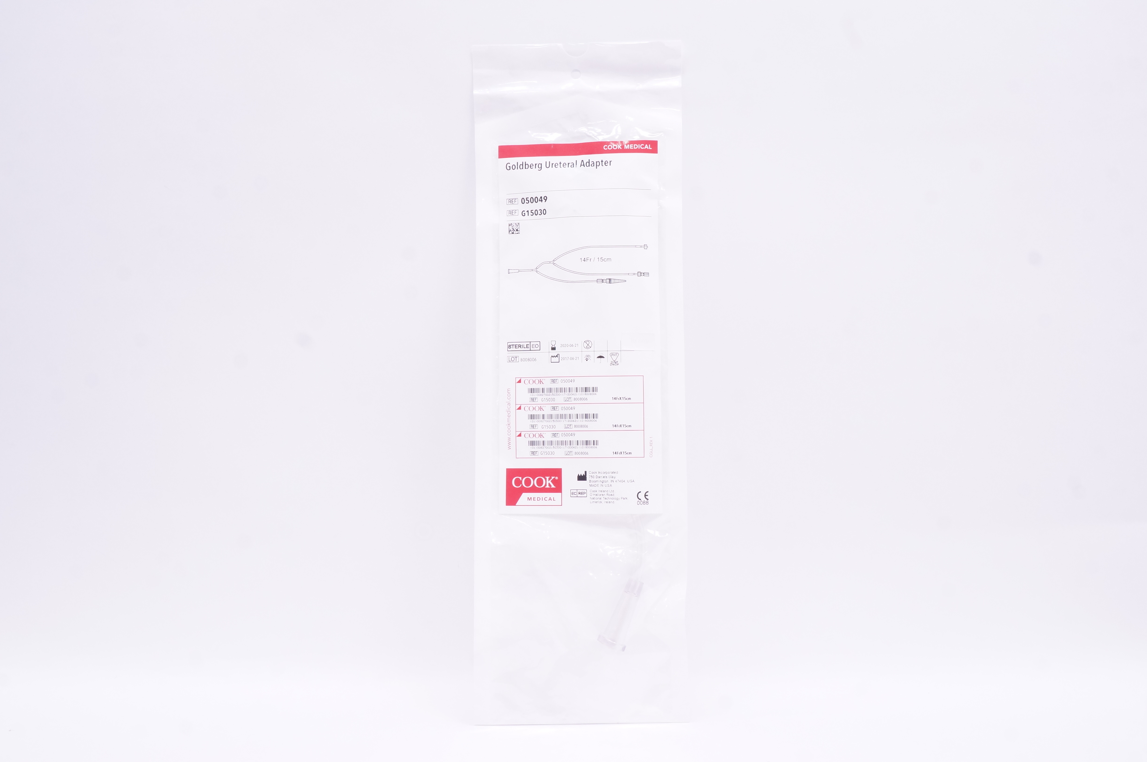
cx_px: 574
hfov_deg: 53.2
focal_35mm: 36
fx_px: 1146
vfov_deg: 36.8
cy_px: 381
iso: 800
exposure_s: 1/25
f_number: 13
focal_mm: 24
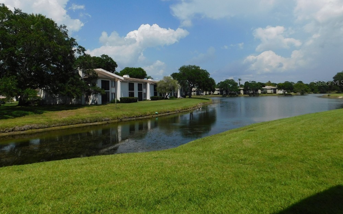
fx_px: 234
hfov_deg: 72.6
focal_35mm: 25
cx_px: 170
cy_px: 83
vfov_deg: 48.9
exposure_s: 1/1000
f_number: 6
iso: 125
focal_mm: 4
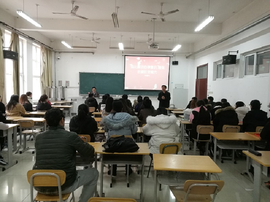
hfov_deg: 65.3
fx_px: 211
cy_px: 101
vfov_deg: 51.4
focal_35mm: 27
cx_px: 135
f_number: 2.2
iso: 320
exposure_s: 1/33.3
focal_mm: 4.5
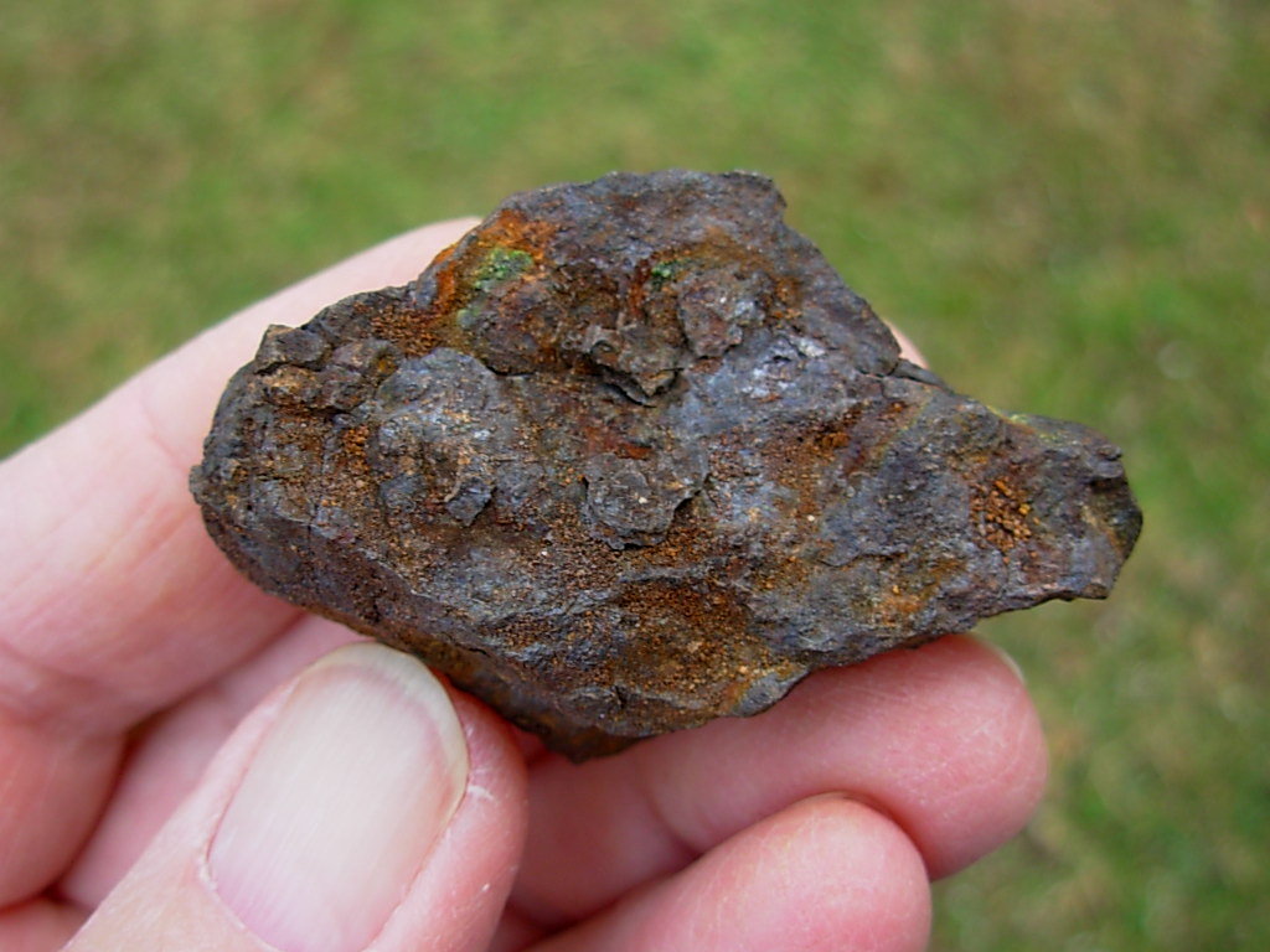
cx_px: 635
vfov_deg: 37.7
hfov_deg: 49.0
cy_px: 476
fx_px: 1394
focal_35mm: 38
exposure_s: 1/166
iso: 50
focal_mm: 6.3
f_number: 2.9
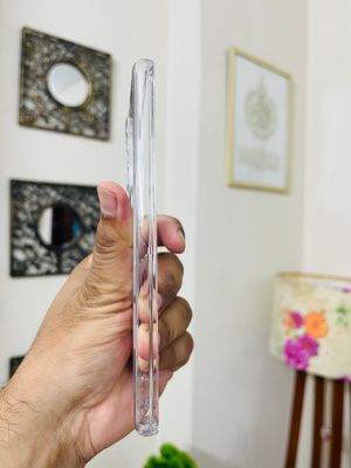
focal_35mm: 26
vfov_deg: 67.3
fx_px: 352
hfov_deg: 53.1
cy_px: 234
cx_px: 176
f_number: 1.6
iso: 64
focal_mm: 5.1
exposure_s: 1/50
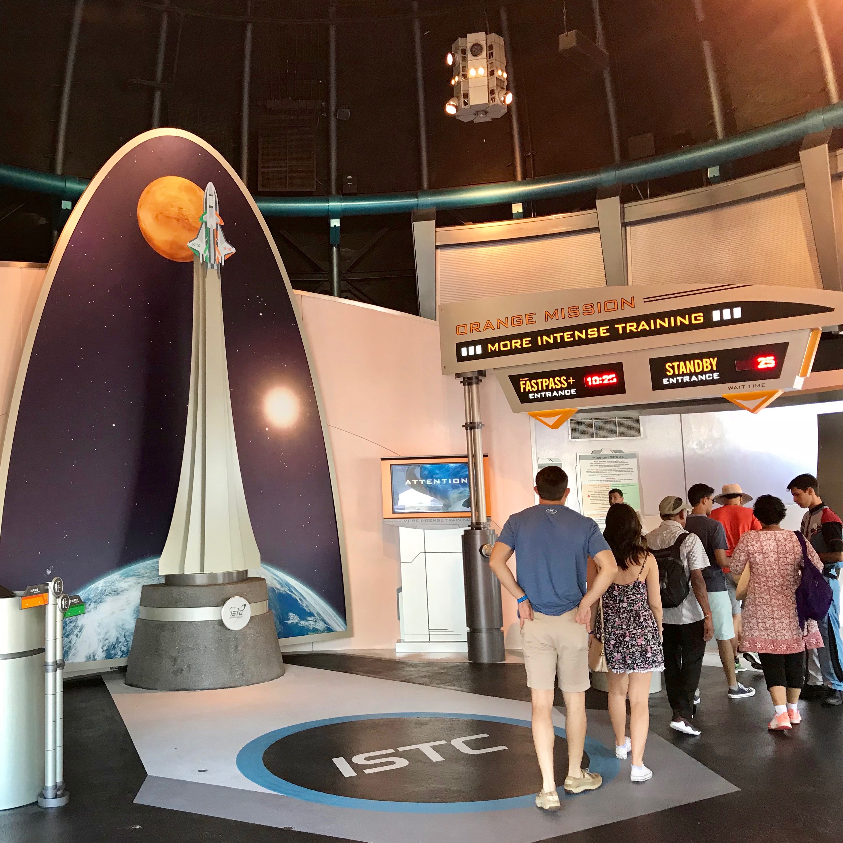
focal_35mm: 34
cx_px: 279
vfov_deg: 48.4
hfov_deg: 47.6
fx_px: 937
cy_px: 413
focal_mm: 3.99
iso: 32
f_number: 1.8
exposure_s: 1/29
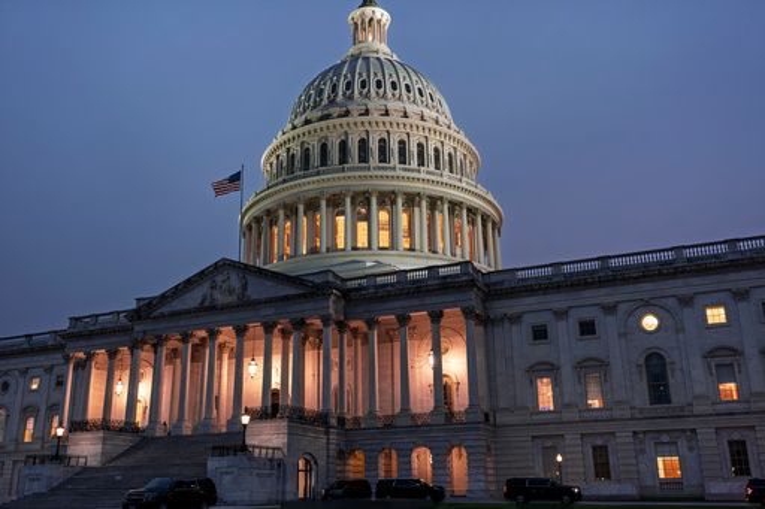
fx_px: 743
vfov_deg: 37.8
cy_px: 254
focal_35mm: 35
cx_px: 382
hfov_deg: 54.4
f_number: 2.5
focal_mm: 35
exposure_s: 1/80
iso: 400
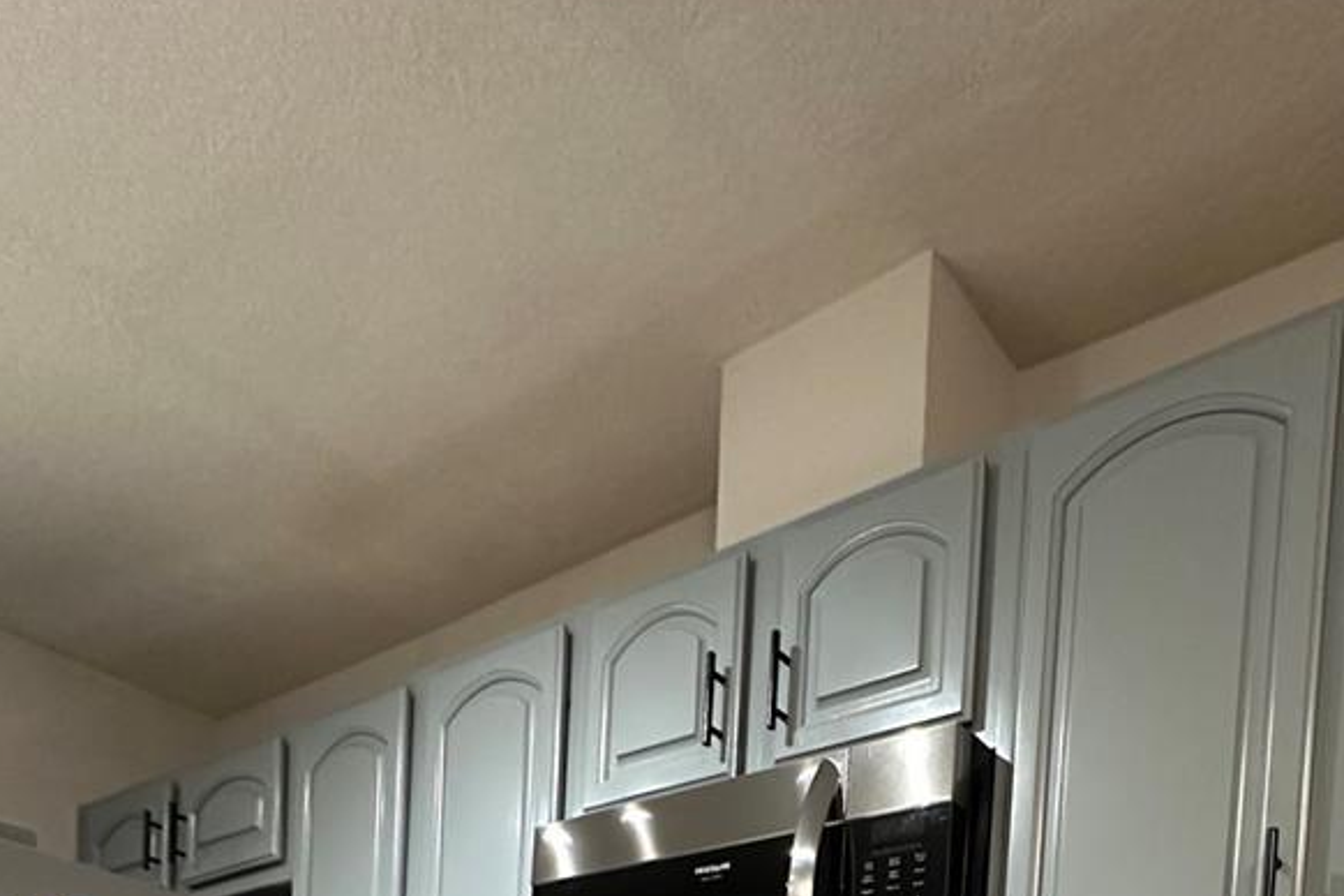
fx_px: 1120
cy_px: 1319
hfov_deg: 60.0
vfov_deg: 29.0
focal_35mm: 30
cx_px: 928
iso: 800
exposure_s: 1/60
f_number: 2.2
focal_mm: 2.22
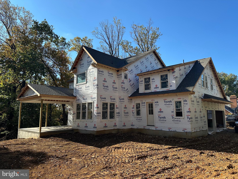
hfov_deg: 71.6
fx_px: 165
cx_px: 119
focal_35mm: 24
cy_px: 90
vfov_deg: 56.8
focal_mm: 6.86
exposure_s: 1/1949
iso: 80
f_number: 1.78
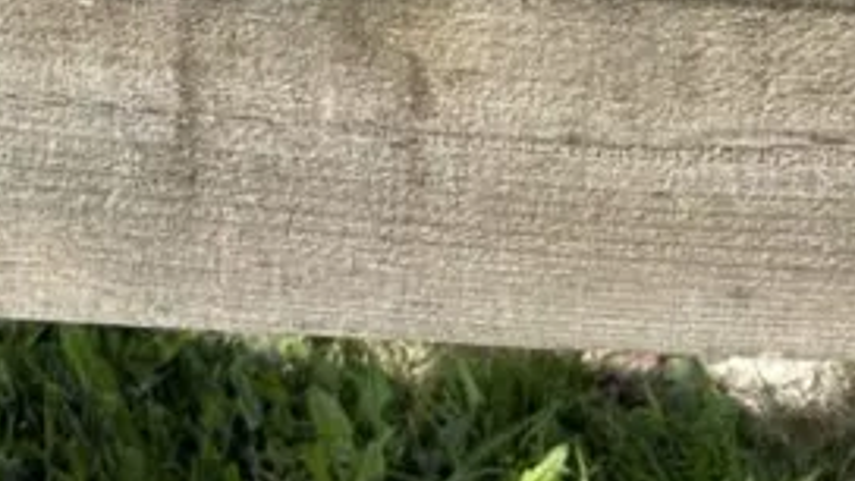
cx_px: -349
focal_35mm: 111
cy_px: -1122
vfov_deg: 8.5
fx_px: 2517
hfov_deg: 17.7
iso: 50
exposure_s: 1/1838
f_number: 1.5
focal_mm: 5.7
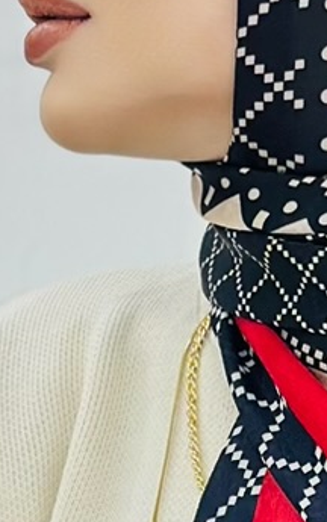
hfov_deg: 4.4
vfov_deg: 6.9
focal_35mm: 302
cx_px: 277
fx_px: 4301
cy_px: 463
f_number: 1.78
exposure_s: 1/100
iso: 100
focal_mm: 6.86
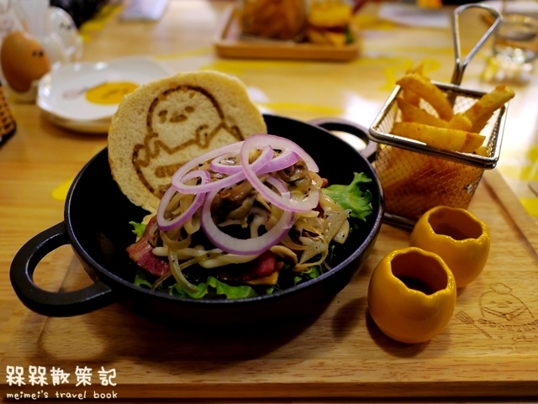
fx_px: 467
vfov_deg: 46.9
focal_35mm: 30
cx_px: 269
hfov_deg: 59.9
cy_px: 202
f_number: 1.7
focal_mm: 15
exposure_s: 1/50
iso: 200
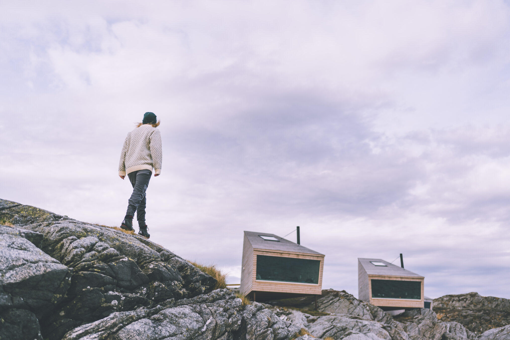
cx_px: 255
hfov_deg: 54.4
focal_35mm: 35
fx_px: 496
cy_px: 170
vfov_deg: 37.8
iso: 160
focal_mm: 35
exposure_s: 1/4000
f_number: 1.8
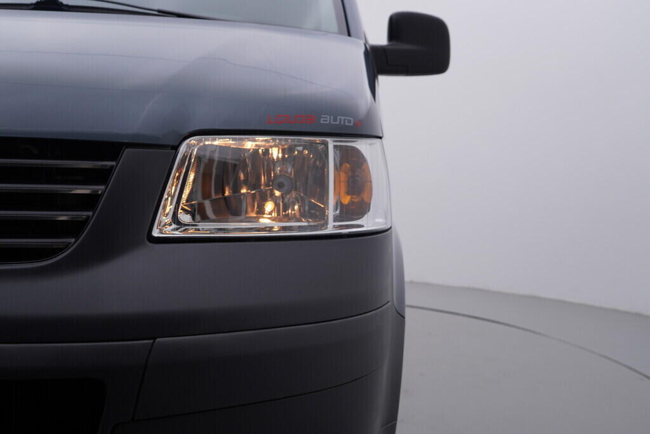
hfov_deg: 53.1
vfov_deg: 36.9
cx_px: 325
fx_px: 650
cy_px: 217
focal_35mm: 36
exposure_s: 1/100
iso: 125
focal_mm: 24
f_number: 4.5
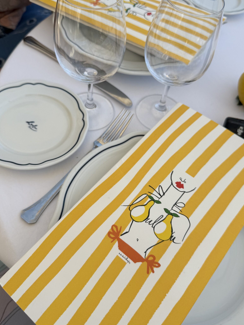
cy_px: 161
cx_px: 124
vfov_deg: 60.0
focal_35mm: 30
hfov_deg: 46.8
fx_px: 282
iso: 80
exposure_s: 1/3759
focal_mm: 6.76
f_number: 1.78
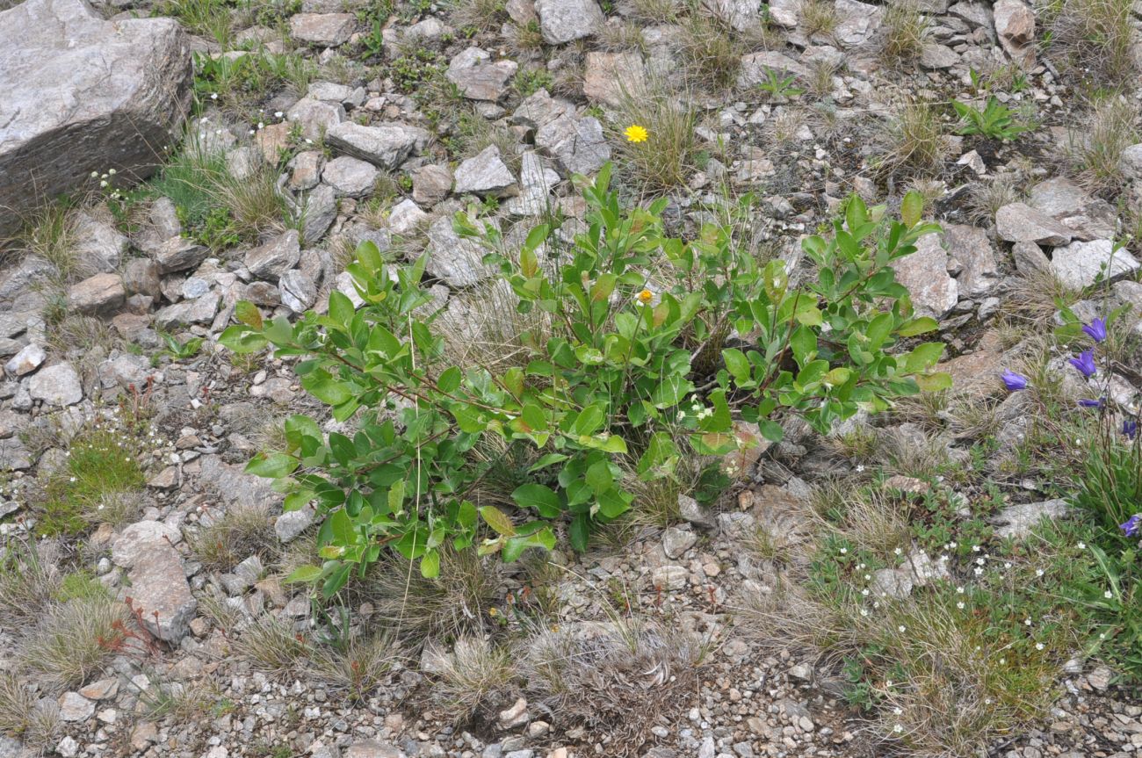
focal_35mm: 42
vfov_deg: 31.8
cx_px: 571
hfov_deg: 46.5
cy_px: 379
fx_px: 1330
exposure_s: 1/125
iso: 200
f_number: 11
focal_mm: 28
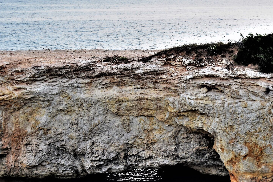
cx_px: 158
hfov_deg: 29.7
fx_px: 514
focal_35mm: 68
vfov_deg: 19.9
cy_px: 142
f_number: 4
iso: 500
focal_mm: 27
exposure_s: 1/60
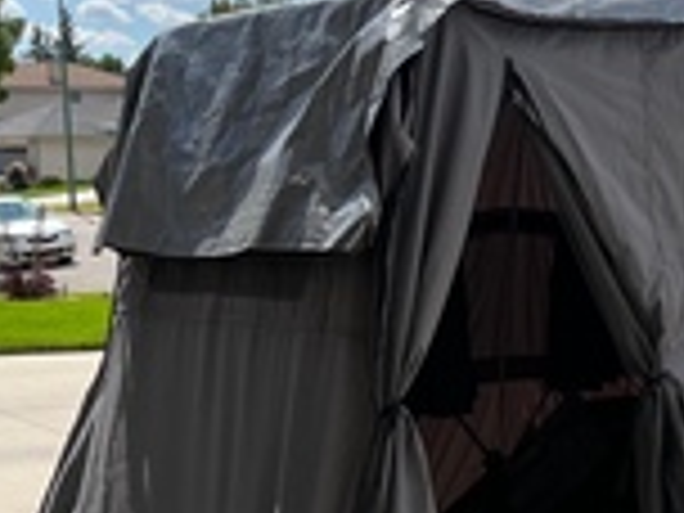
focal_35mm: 72
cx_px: 526
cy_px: 290
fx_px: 1423
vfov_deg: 20.4
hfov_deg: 26.6
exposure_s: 1/4484
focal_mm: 5.1
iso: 50
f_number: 1.6
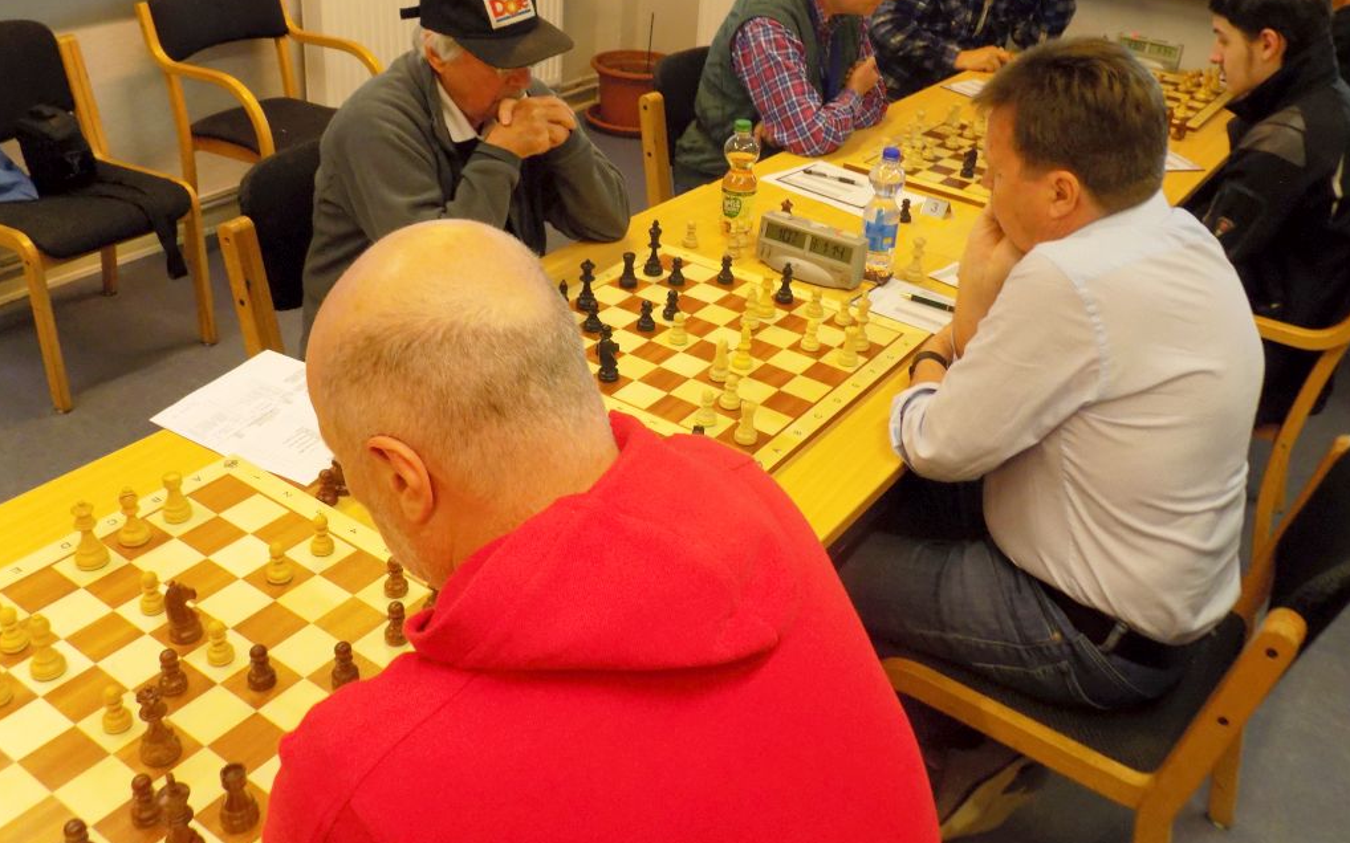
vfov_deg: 39.3
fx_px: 1177
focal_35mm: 32
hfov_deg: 59.7
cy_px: 365
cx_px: 675
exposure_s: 1/30
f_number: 3.3
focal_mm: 5.3
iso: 250
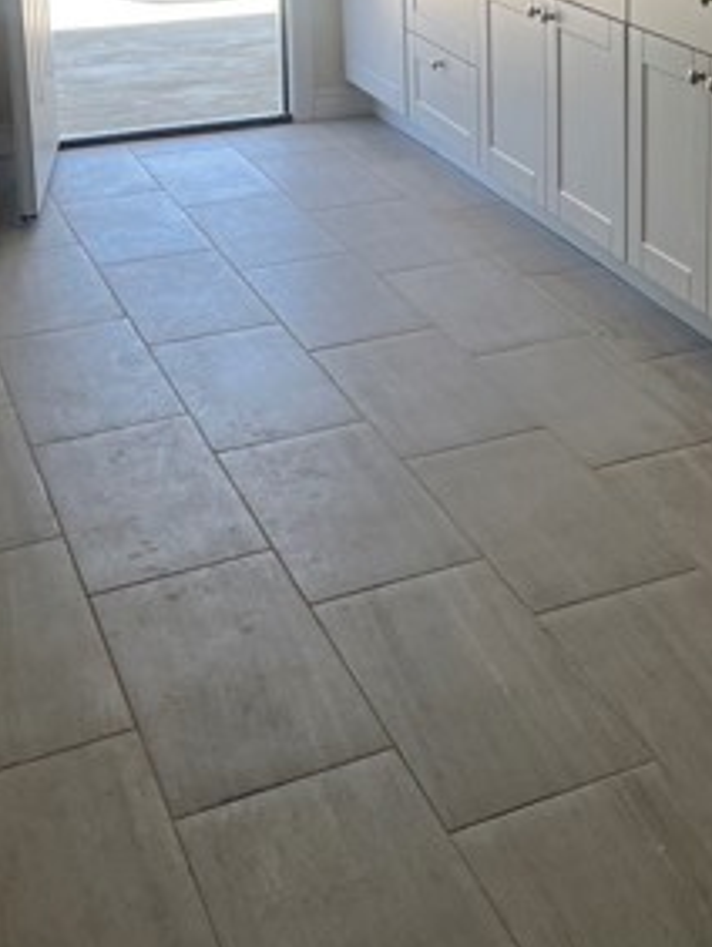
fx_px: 1616
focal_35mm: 59
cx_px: 695
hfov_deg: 23.9
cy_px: 17
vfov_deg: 30.5
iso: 40
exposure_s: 1/171
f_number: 1.5
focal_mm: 5.7
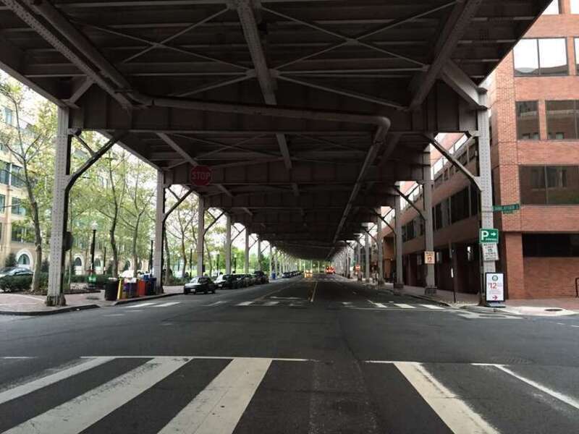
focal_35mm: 29
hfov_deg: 61.7
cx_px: 290
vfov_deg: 48.2
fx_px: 485
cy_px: 217
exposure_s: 1/30
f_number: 2.2
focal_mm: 4.15
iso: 250
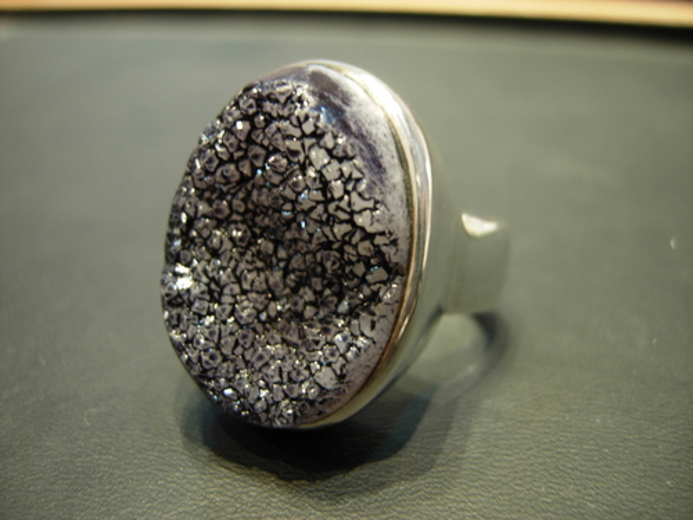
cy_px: 260
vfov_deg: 39.7
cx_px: 346
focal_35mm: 36
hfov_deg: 51.4
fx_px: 721
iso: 50
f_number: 2.7
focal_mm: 7.5
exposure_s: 1/5.6
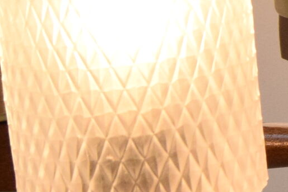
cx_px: 569
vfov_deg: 5.1
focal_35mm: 271
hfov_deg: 7.3
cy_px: 32
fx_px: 2168
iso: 1600
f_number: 9
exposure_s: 1/320
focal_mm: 31
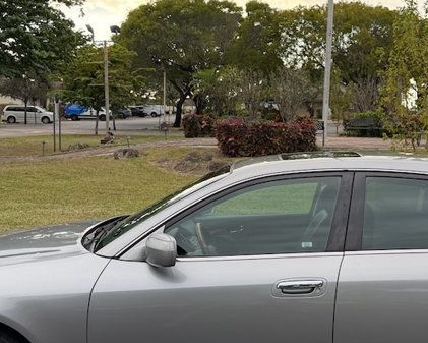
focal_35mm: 57
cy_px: 136
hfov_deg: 32.6
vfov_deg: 26.6
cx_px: 301
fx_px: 722
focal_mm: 6.76
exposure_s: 1/491
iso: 100
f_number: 1.78
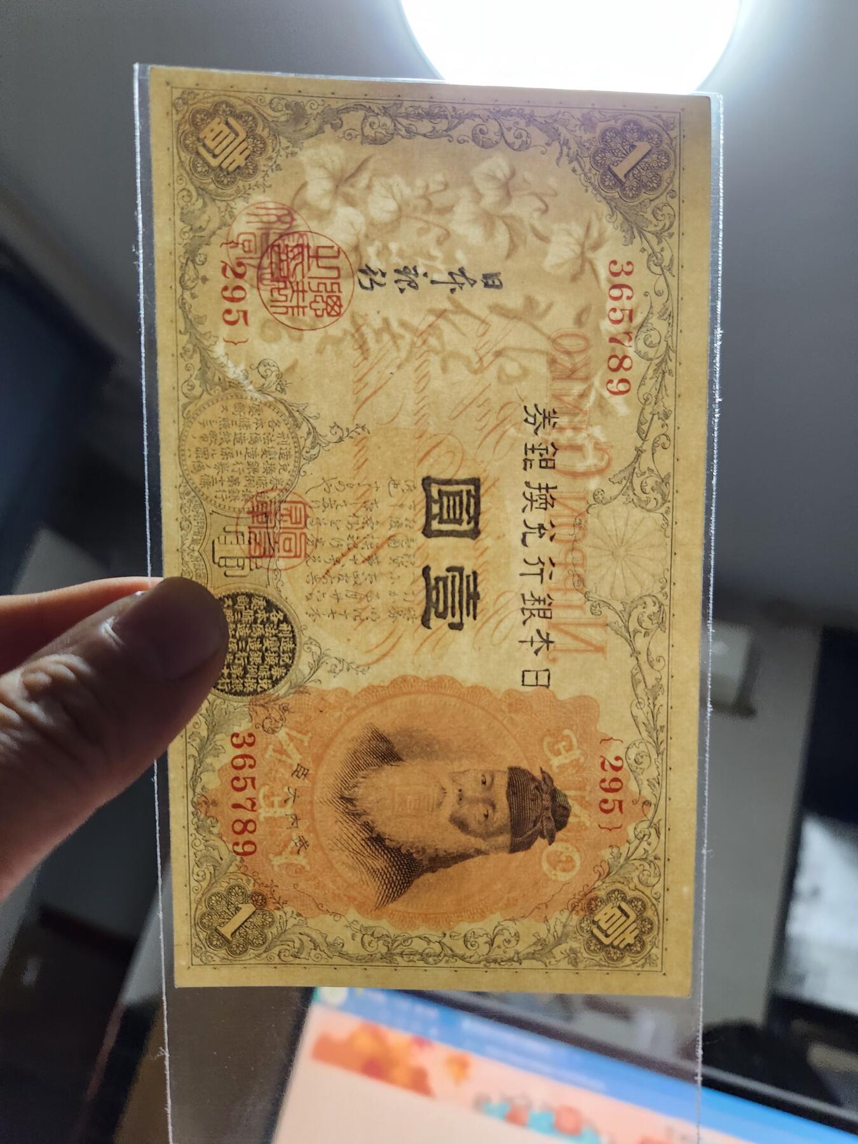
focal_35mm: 23
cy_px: 572
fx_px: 760
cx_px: 429
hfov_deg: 58.9
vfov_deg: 73.9
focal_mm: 5.4
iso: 640
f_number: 1.8
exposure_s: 1/100
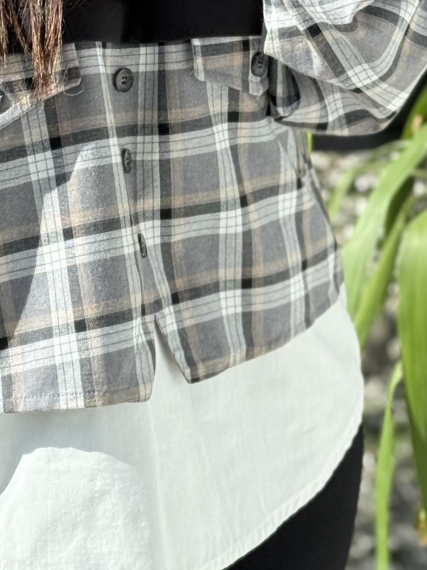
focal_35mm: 146
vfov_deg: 13.4
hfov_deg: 10.2
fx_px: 2402
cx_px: 192
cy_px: 42
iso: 80
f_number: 1.78
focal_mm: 6.76
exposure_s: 1/1100
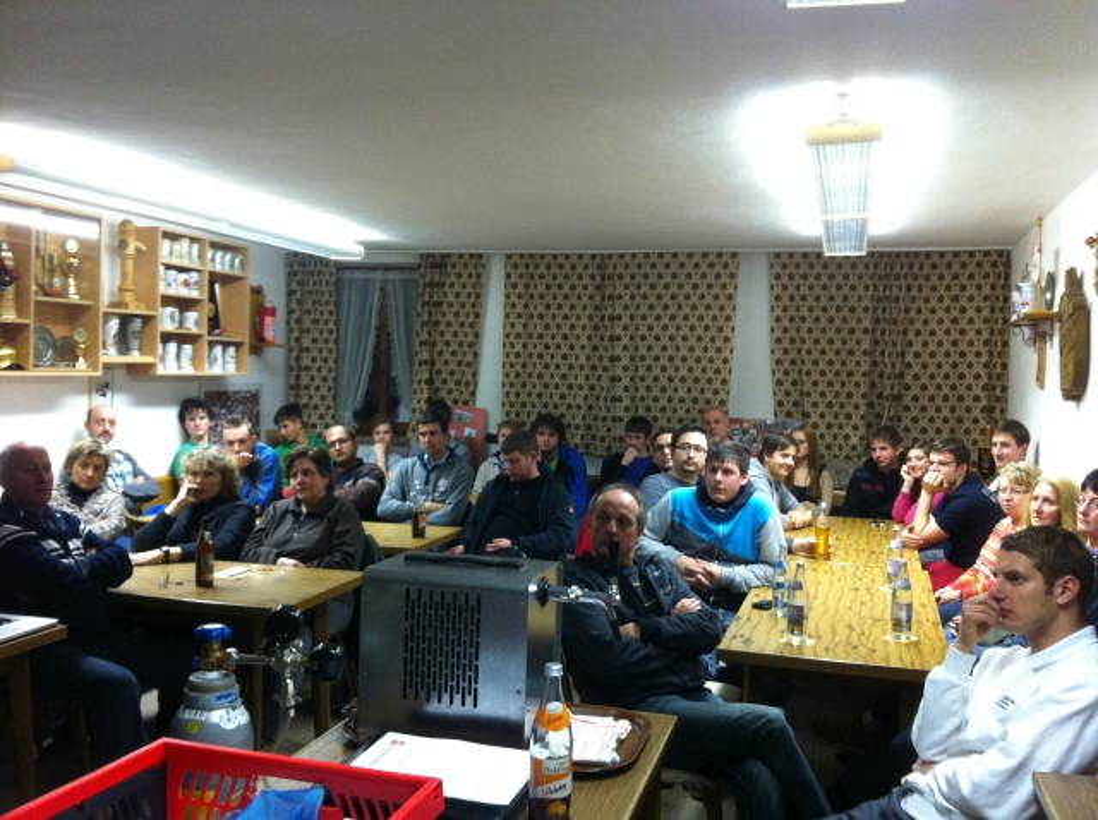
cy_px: 410
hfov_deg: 52.7
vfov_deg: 40.6
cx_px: 549
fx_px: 1109
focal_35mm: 35
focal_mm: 3.85
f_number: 2.8
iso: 250
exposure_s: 1/15
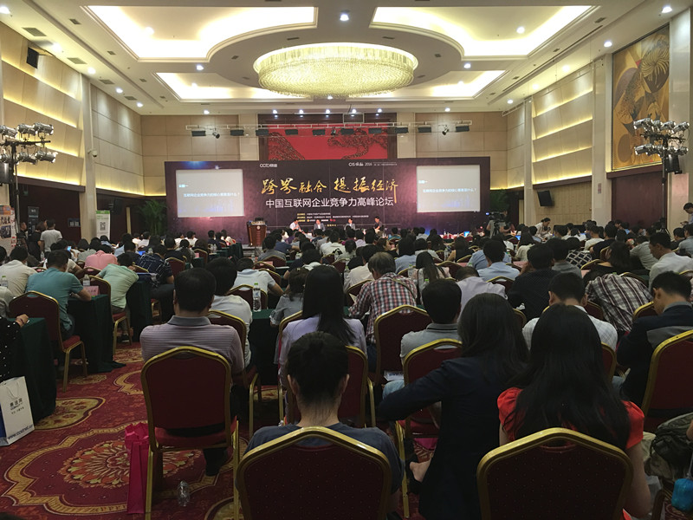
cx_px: 346
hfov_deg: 61.7
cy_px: 260
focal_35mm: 29
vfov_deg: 48.2
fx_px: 581
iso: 64
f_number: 2.2
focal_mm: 4.15
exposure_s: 1/17
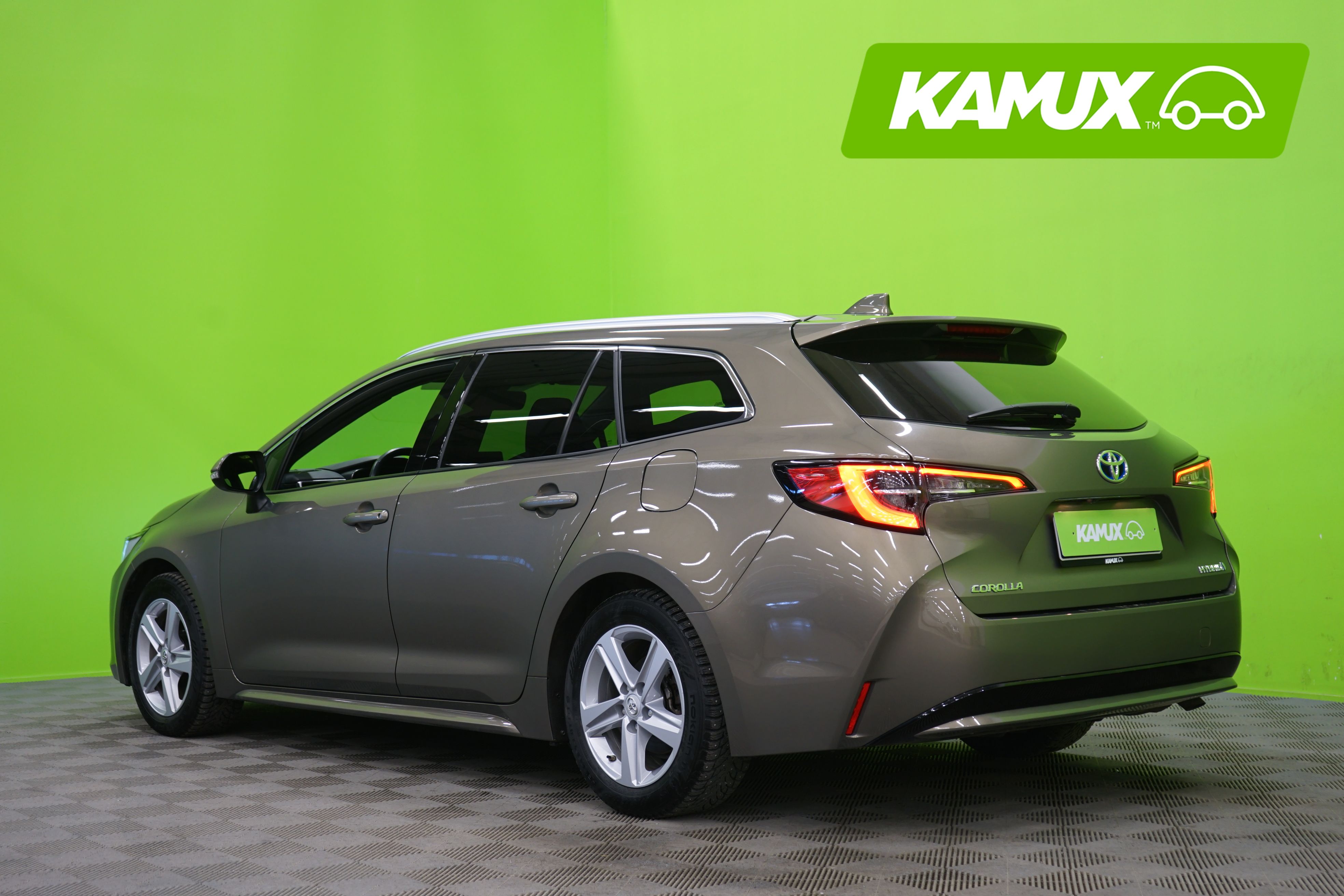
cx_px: 672
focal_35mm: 51
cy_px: 448
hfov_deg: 38.9
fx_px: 1904
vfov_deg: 26.5
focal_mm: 51
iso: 400
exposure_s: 1/8
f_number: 4.5
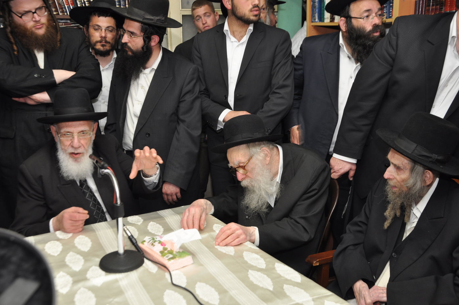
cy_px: 152
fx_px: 535
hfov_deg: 46.5
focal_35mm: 42
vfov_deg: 31.8
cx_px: 230
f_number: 5.6
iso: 400
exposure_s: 1/60
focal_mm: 28
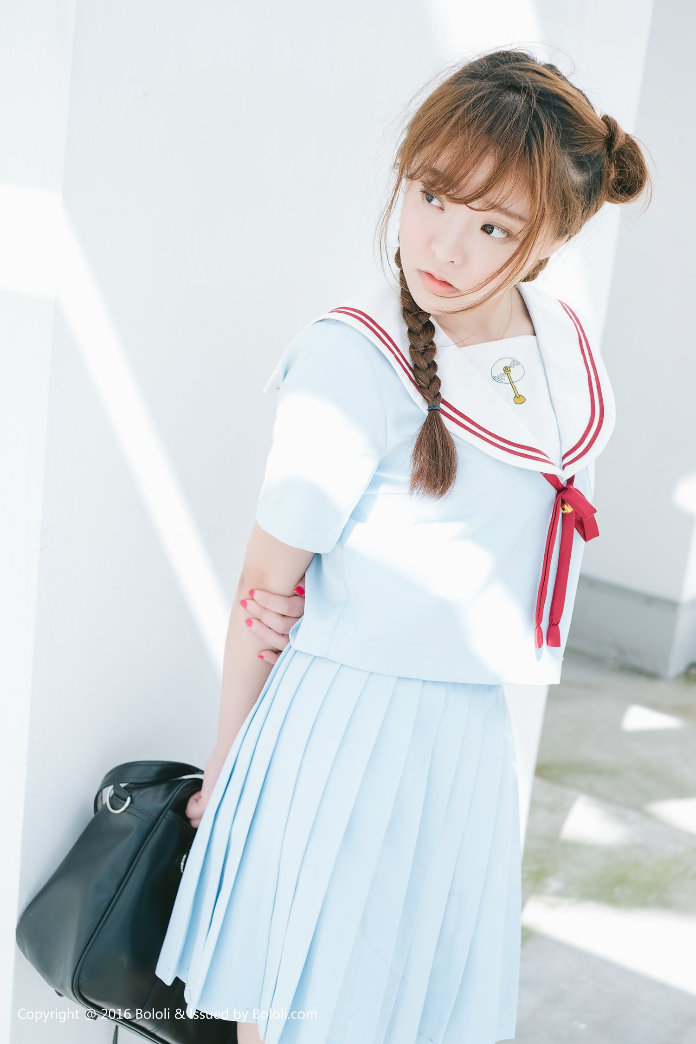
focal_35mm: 53
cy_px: 522
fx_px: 1537
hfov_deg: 25.5
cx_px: 348
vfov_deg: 37.5
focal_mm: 35
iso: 100
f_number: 3.2
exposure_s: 1/400
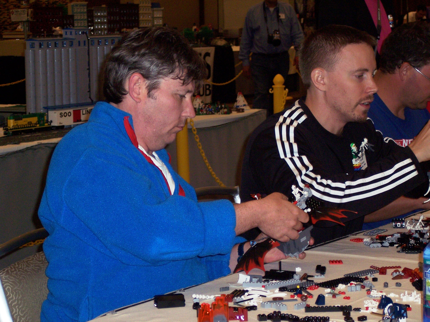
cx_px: 215
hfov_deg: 16.8
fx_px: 1453
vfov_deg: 12.7
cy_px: 161
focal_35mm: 117
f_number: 4.8
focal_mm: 24
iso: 140
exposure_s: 1/125
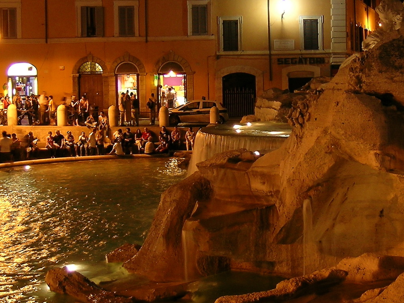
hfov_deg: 29.6
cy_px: 88
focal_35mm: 65
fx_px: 758
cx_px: 277
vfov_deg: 22.4
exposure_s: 1/4
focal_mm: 5.8
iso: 50
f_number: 2.8
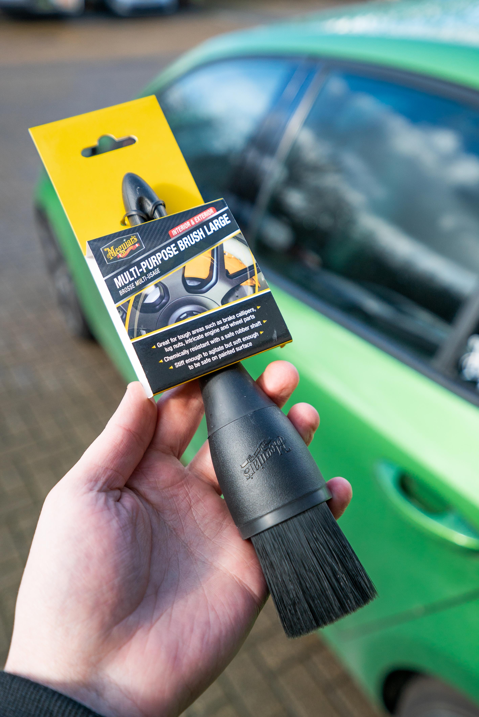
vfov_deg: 54.4
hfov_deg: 37.9
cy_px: 358
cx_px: 240
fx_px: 698
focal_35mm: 35
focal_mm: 35
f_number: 4.5
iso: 400
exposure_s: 1/1000
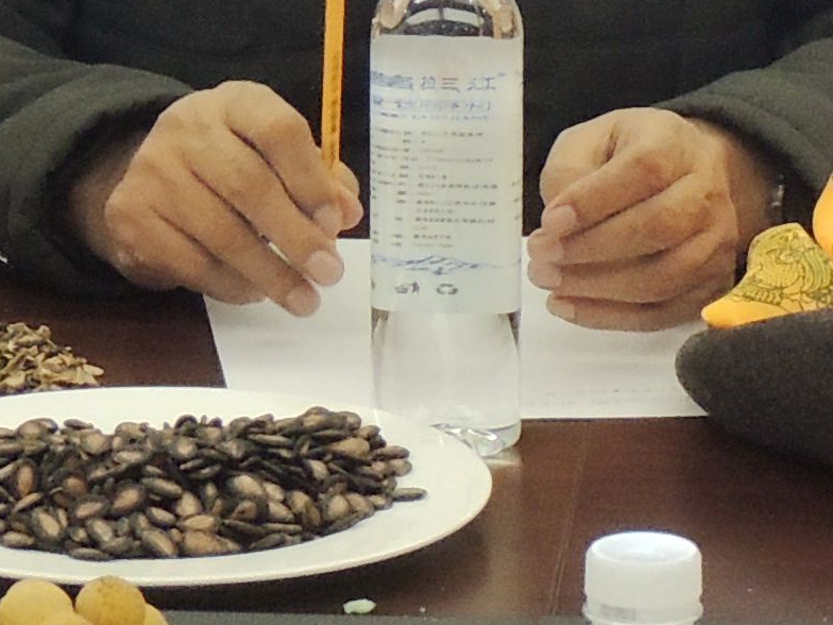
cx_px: 692
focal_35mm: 294
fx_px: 7075
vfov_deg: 5.1
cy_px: 125
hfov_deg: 6.7
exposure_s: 1/50
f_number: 3.6
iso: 360
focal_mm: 8.9
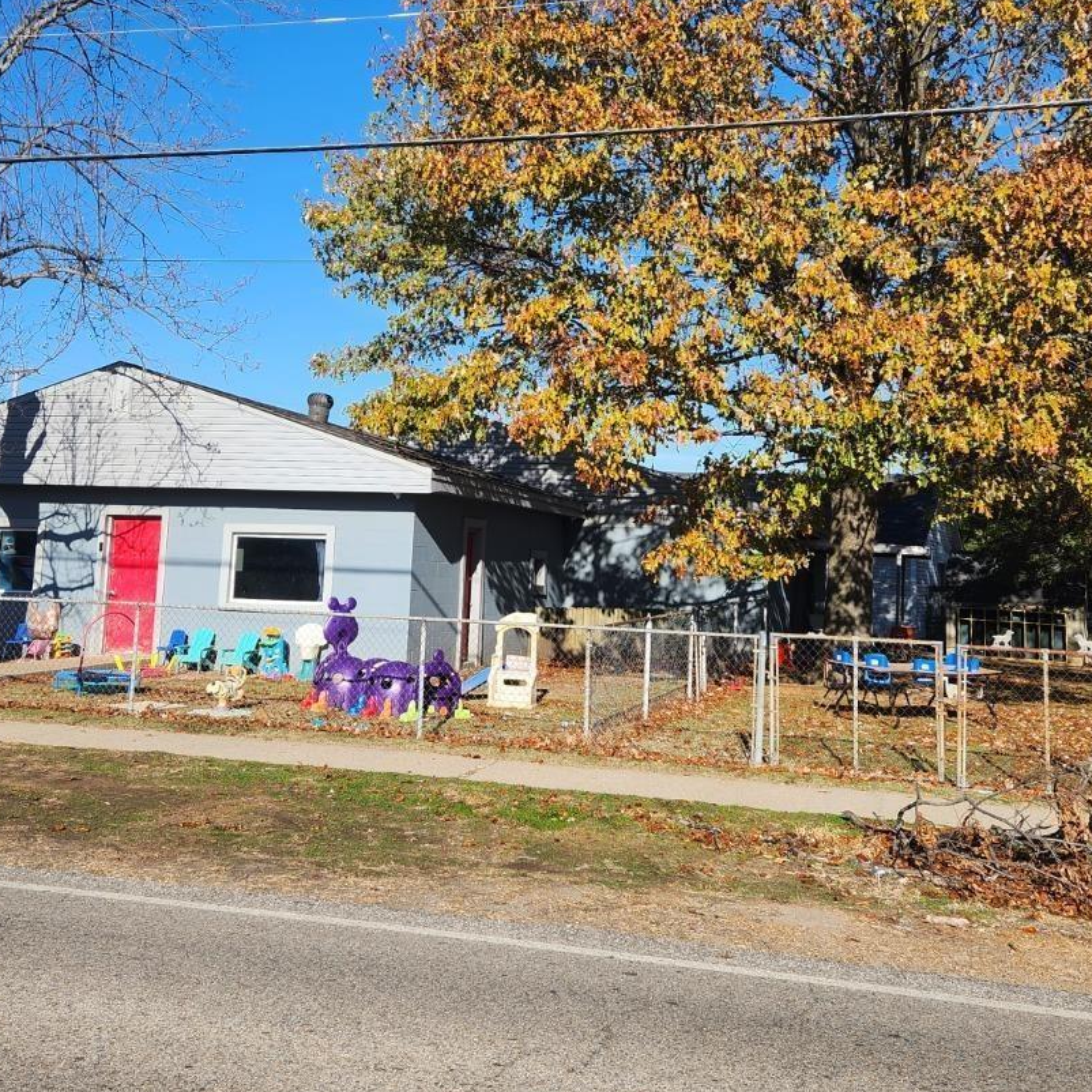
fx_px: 1356
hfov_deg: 43.9
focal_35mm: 38
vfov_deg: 43.4
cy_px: 389
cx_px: 547
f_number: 1.8
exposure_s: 1/1422
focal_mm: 5.4
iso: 20
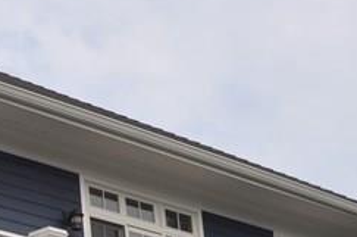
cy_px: 344
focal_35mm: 161
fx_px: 1593
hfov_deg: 12.4
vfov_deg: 8.3
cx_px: -103
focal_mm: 24
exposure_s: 1/400
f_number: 10
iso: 200
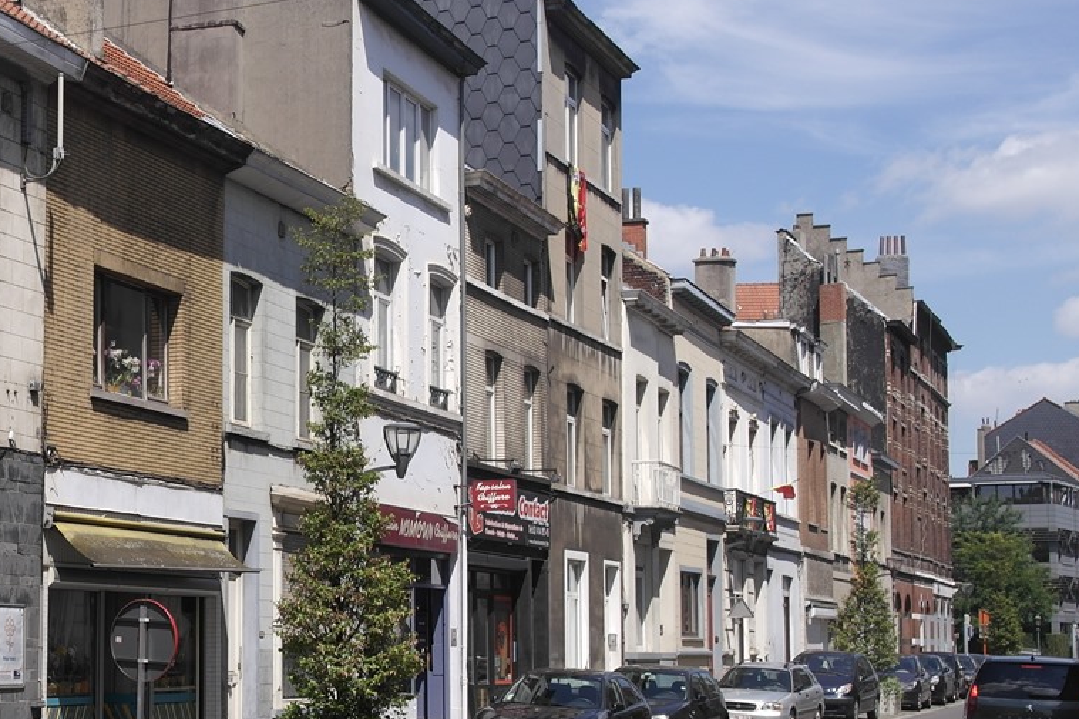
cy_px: 453
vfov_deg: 20.9
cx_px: -11
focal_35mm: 65
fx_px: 1948
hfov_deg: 28.9
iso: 100
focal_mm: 20
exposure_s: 1/320
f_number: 7.1
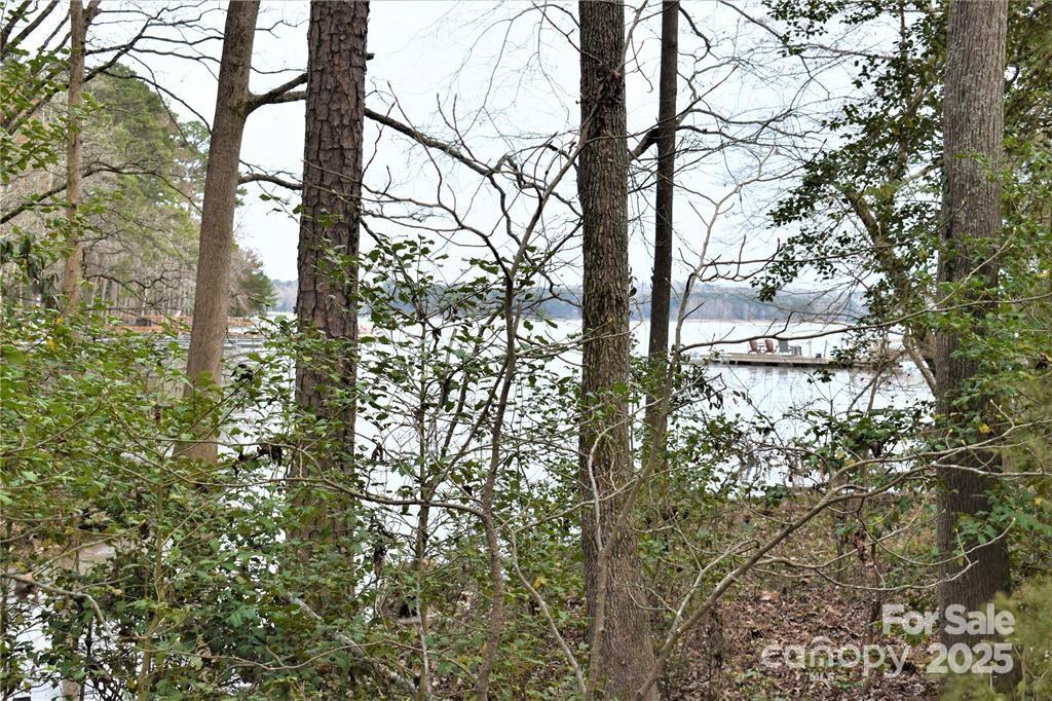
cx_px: 526
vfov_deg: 23.8
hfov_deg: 35.1
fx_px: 1665
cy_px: 350
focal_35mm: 57
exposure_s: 1/200
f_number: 7.1
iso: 400
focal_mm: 38
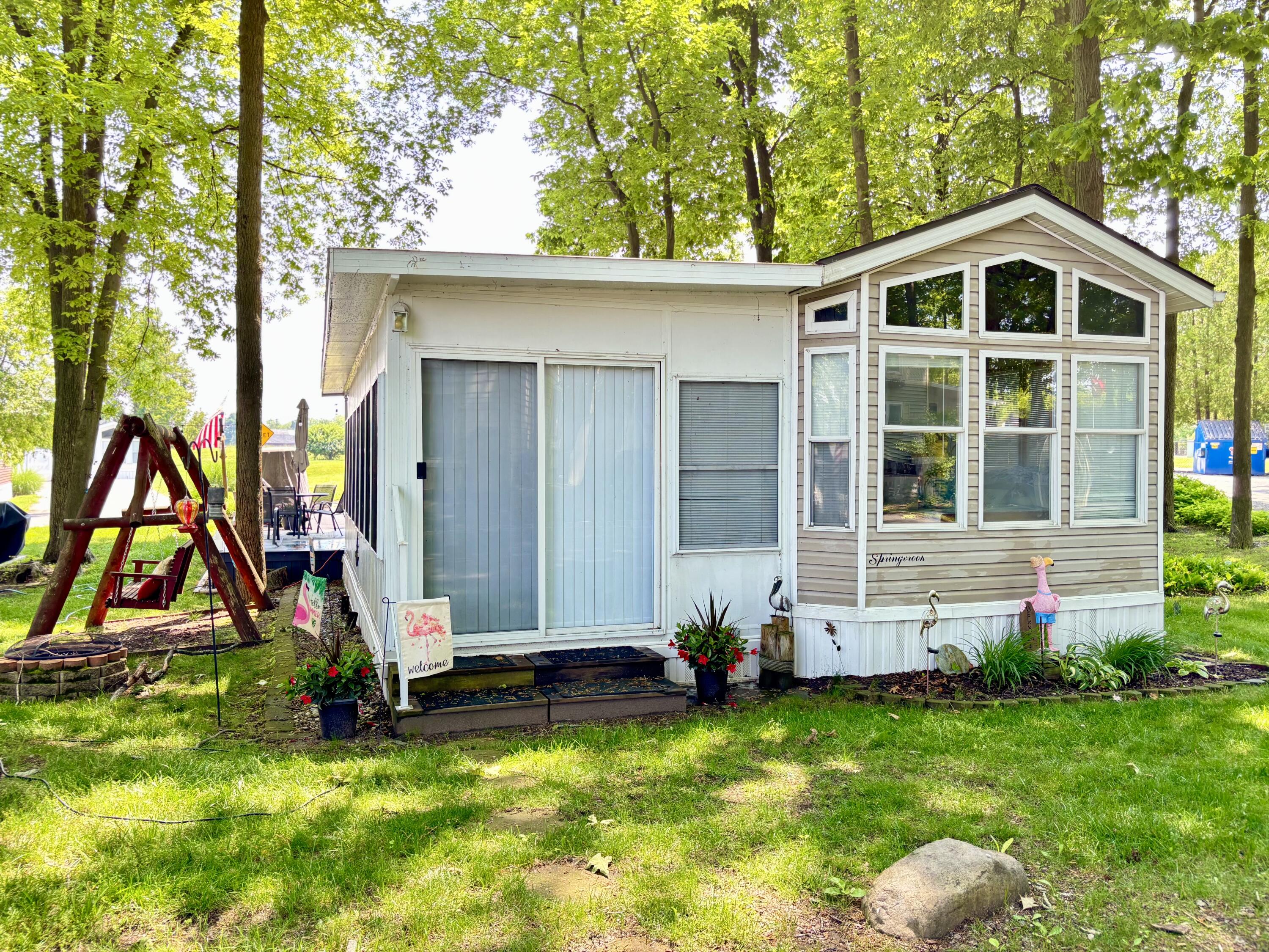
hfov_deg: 67.3
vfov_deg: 53.1
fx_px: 953
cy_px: 476
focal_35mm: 26
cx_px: 634
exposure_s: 1/121
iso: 50
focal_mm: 5.96
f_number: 1.6
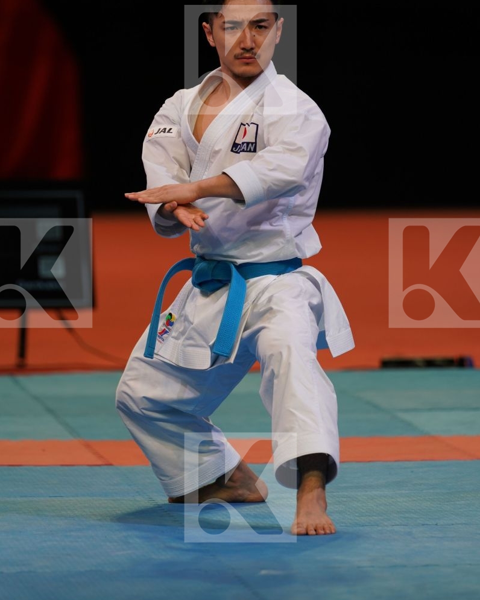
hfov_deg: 4.9
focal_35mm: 317
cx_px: 241
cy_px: 273
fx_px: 5629
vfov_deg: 6.1
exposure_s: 1/400
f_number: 4
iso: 400
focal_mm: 280
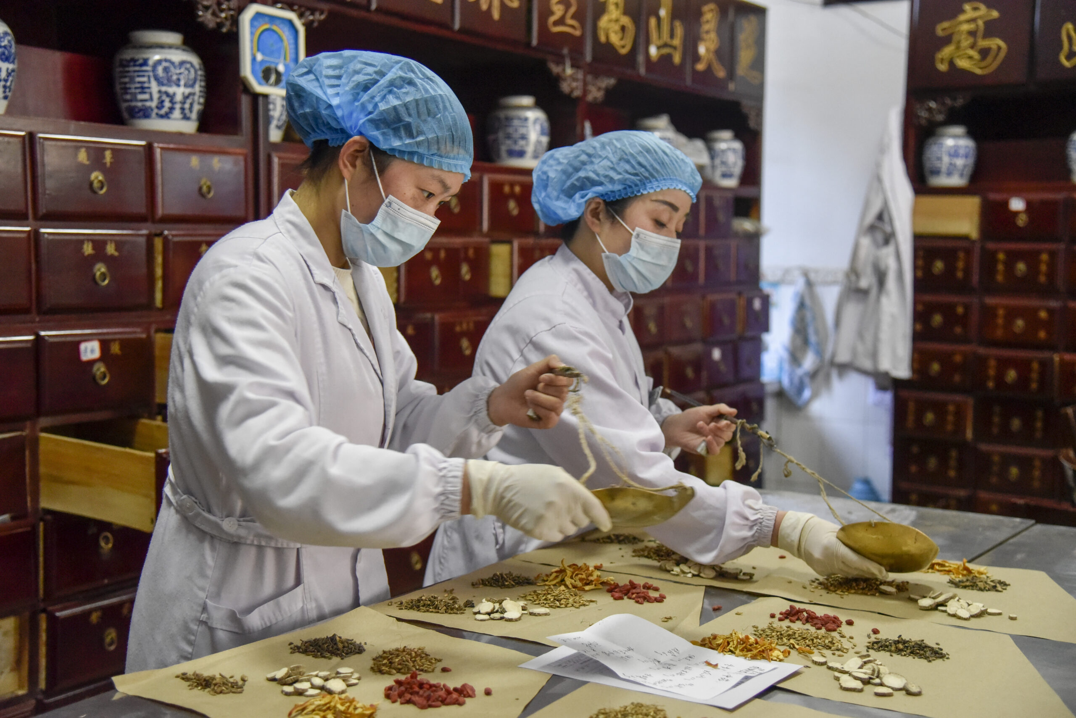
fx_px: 1495
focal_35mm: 50
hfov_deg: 39.6
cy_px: 359
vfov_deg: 27.0
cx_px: 538
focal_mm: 50
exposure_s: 1/160
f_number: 4
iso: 5000
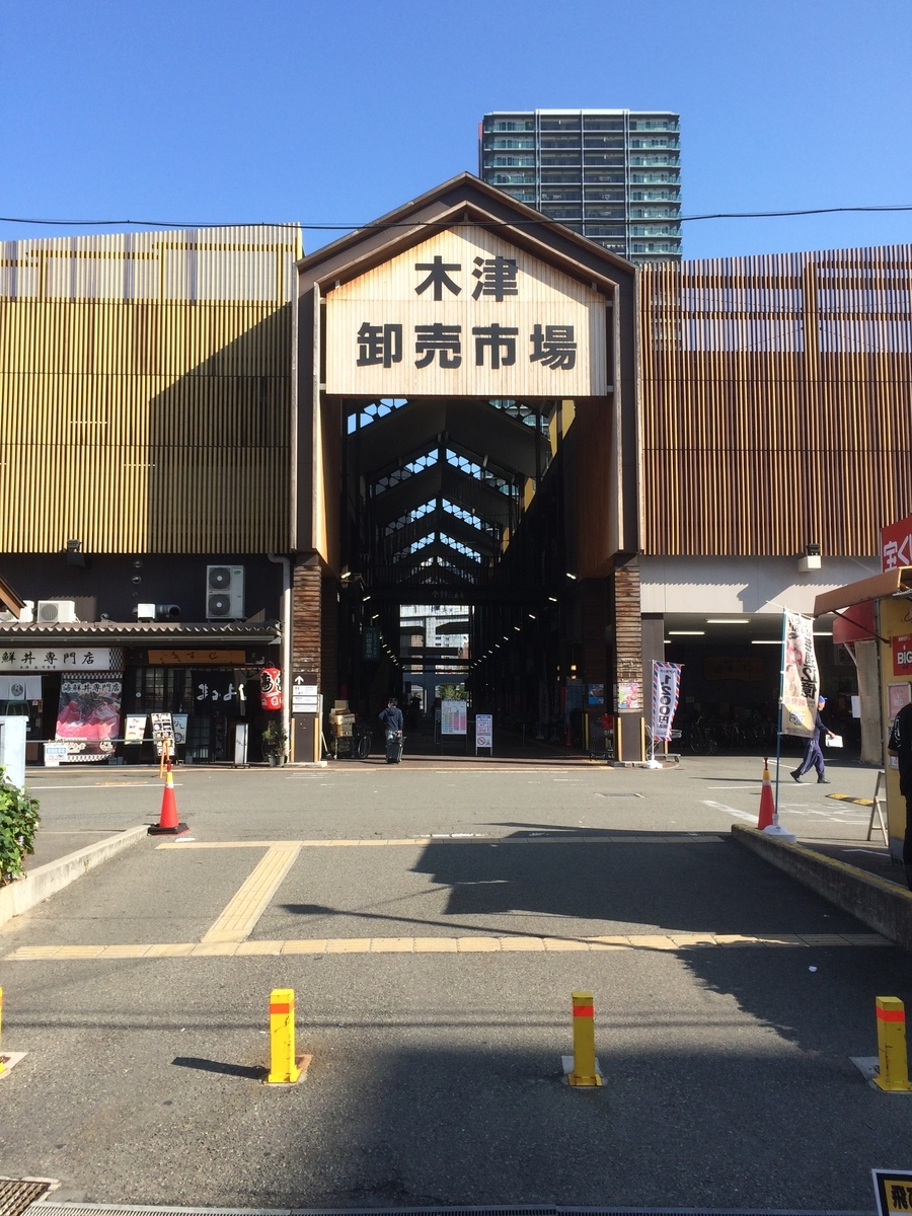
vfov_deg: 61.7
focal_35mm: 29
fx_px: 1019
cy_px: 608
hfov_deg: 48.2
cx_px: 456
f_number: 2.2
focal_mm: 4.15
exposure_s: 1/1140
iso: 32
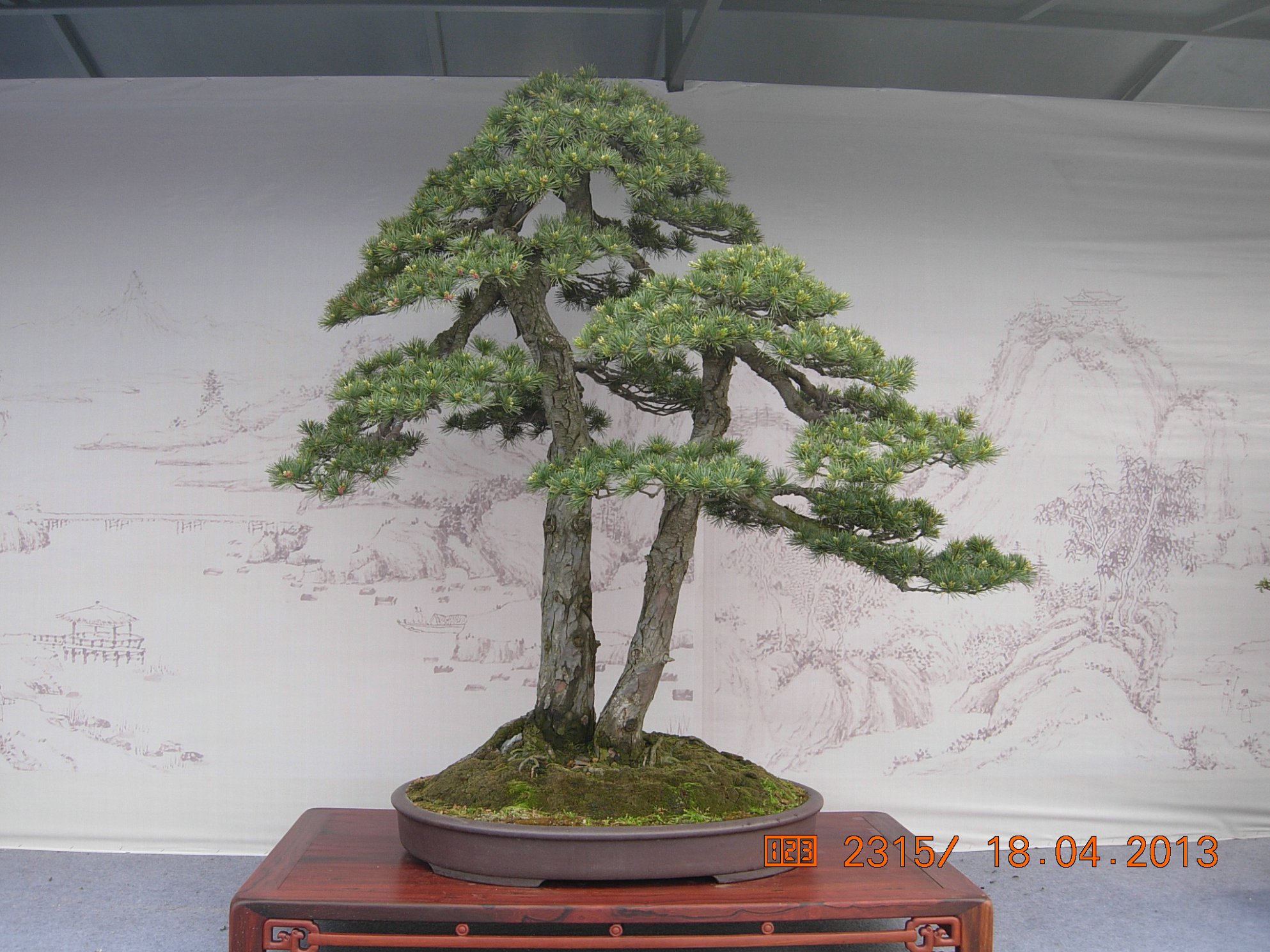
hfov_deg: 51.4
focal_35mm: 36
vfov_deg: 39.6
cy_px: 476
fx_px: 1321
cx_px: 635
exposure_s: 1/104
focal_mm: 7.5
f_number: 3.8
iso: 50
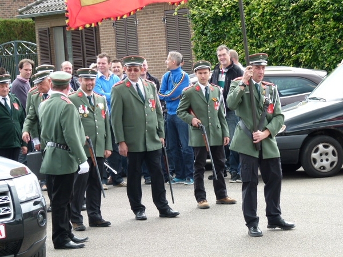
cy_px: 128
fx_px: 1288
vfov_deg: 11.4
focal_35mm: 130
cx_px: 172
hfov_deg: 15.2
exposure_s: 1/125
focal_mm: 23.4
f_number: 4
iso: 100
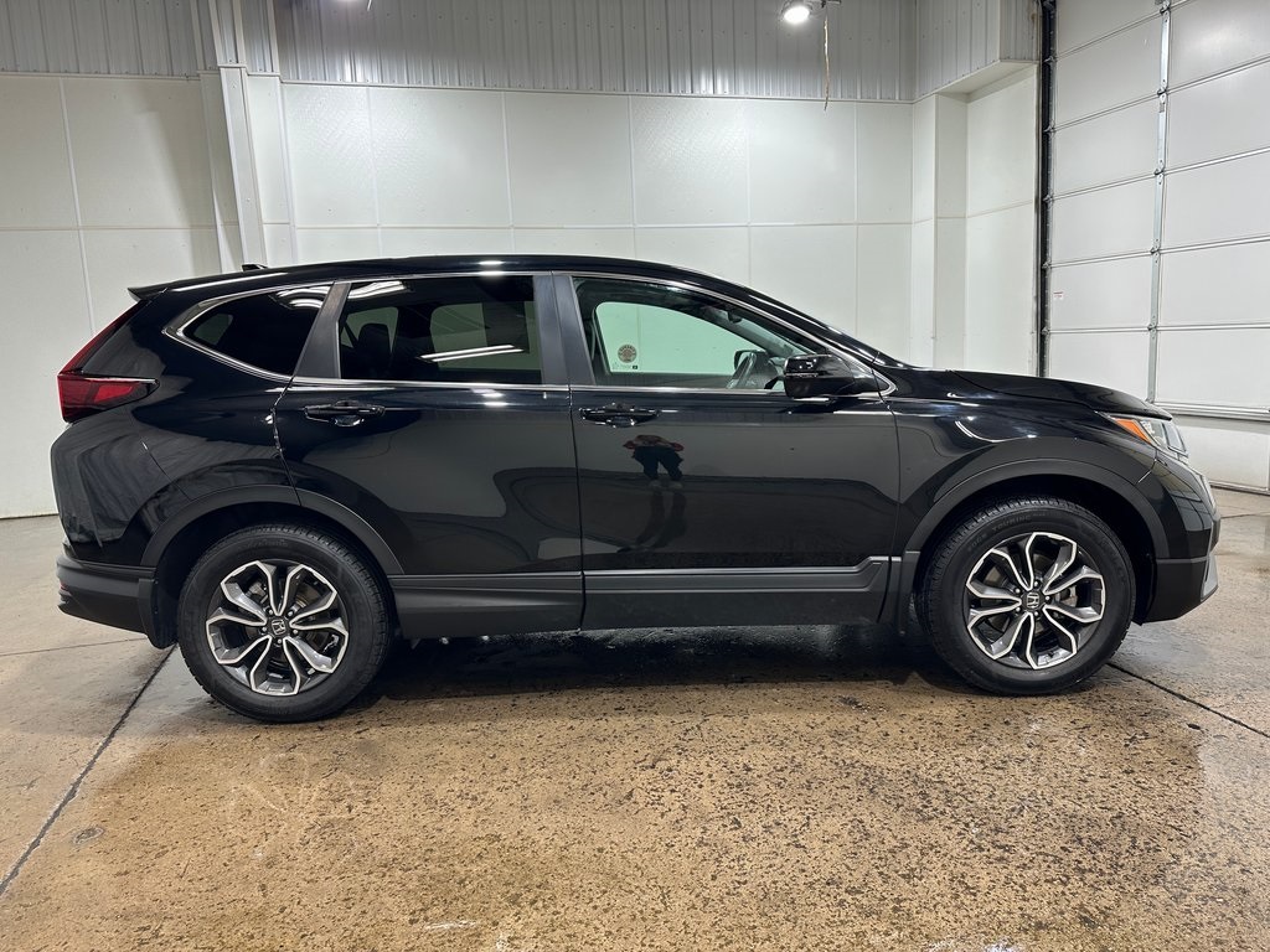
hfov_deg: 71.6
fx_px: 881
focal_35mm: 24
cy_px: 476
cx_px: 635
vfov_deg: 56.8
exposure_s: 1/120
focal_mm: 6.86
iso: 80
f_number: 1.78
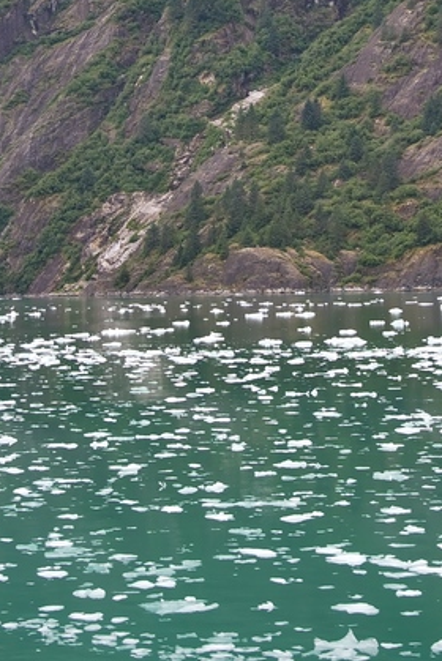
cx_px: 205
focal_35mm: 116
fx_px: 2133
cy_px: 85
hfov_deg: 11.8
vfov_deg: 17.4
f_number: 5.6
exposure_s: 1/125
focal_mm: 38
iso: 100
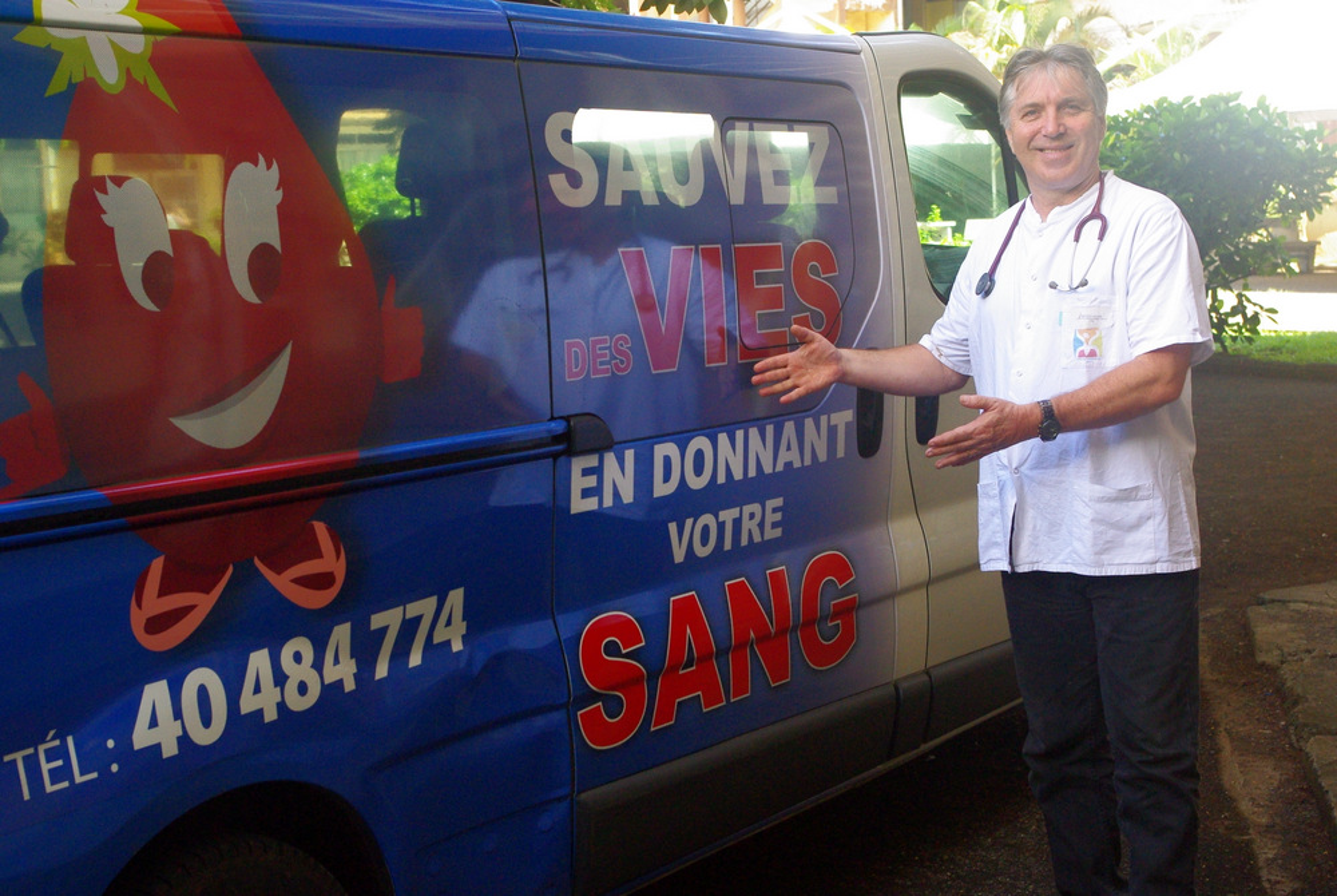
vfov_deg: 23.9
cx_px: 668
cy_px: 448
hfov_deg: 35.0
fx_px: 2120
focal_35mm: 57
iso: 800
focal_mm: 37.5
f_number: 6.7
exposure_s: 1/125
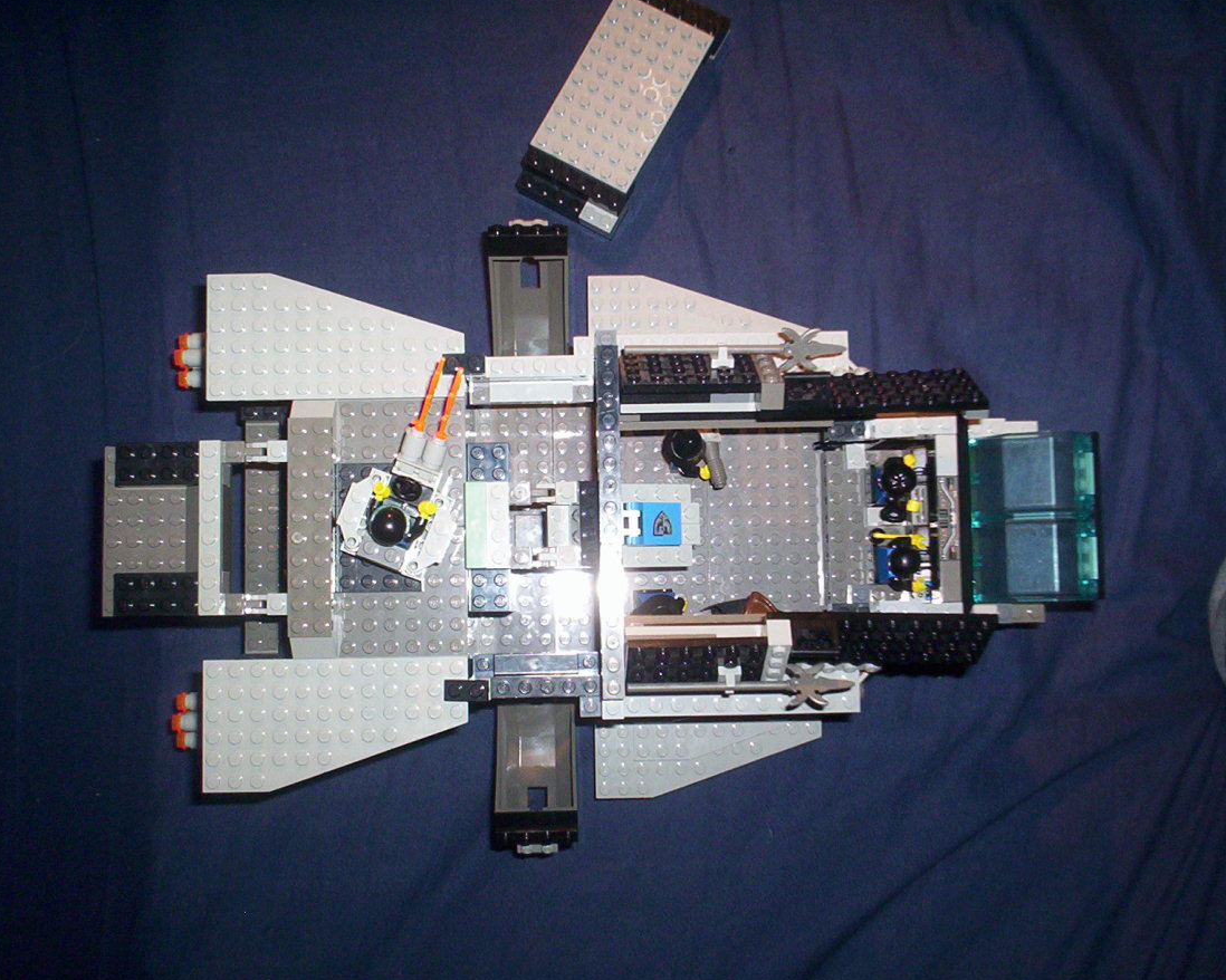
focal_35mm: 40
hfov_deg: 45.8
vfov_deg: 37.3
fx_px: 1451
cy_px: 488
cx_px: 601
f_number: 4.5
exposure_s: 1/60
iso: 140
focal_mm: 4.99
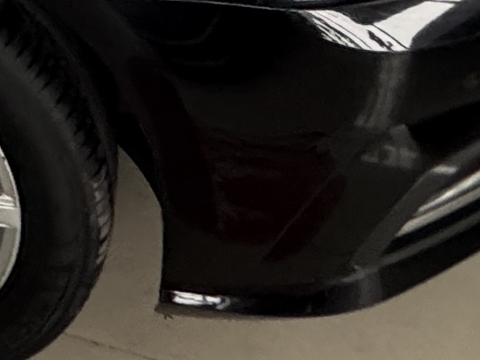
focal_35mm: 88
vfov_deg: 14.4
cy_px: -322
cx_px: -421
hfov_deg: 17.4
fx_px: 1220
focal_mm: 2.22
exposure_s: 1/79
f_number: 2.2
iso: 320
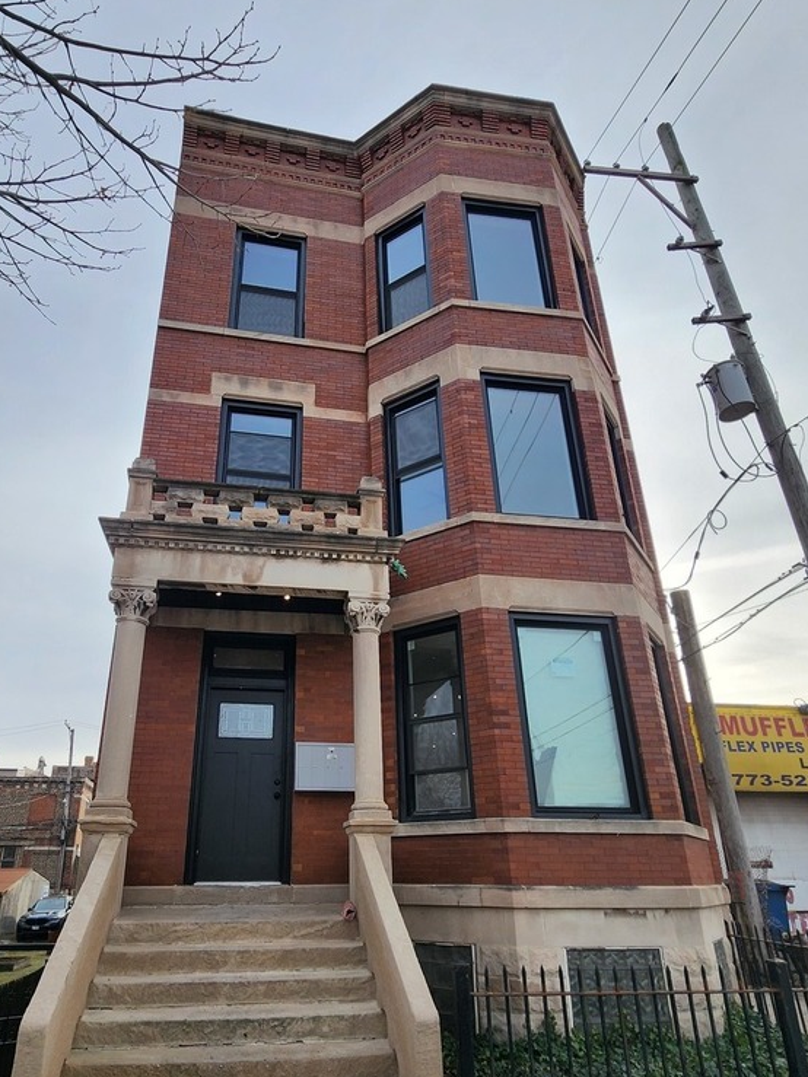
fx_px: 591
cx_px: 340
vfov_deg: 84.2
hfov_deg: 68.2
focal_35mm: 19
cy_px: 614
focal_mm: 2.2
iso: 50
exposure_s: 1/1542
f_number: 2.2
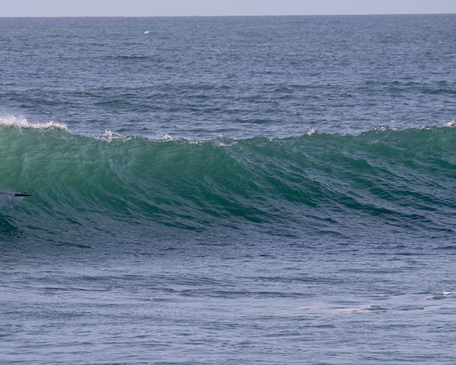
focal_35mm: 460
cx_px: 144
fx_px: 6210
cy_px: 196
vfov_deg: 3.4
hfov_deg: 4.2
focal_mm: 230
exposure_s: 1/500
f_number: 11
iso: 800
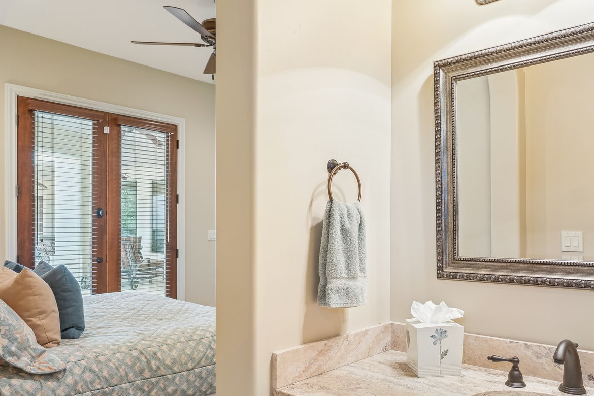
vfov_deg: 46.3
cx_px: 374
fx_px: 462
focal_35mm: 28
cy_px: 223
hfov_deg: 64.5
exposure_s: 1/8
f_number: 8
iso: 400
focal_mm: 16
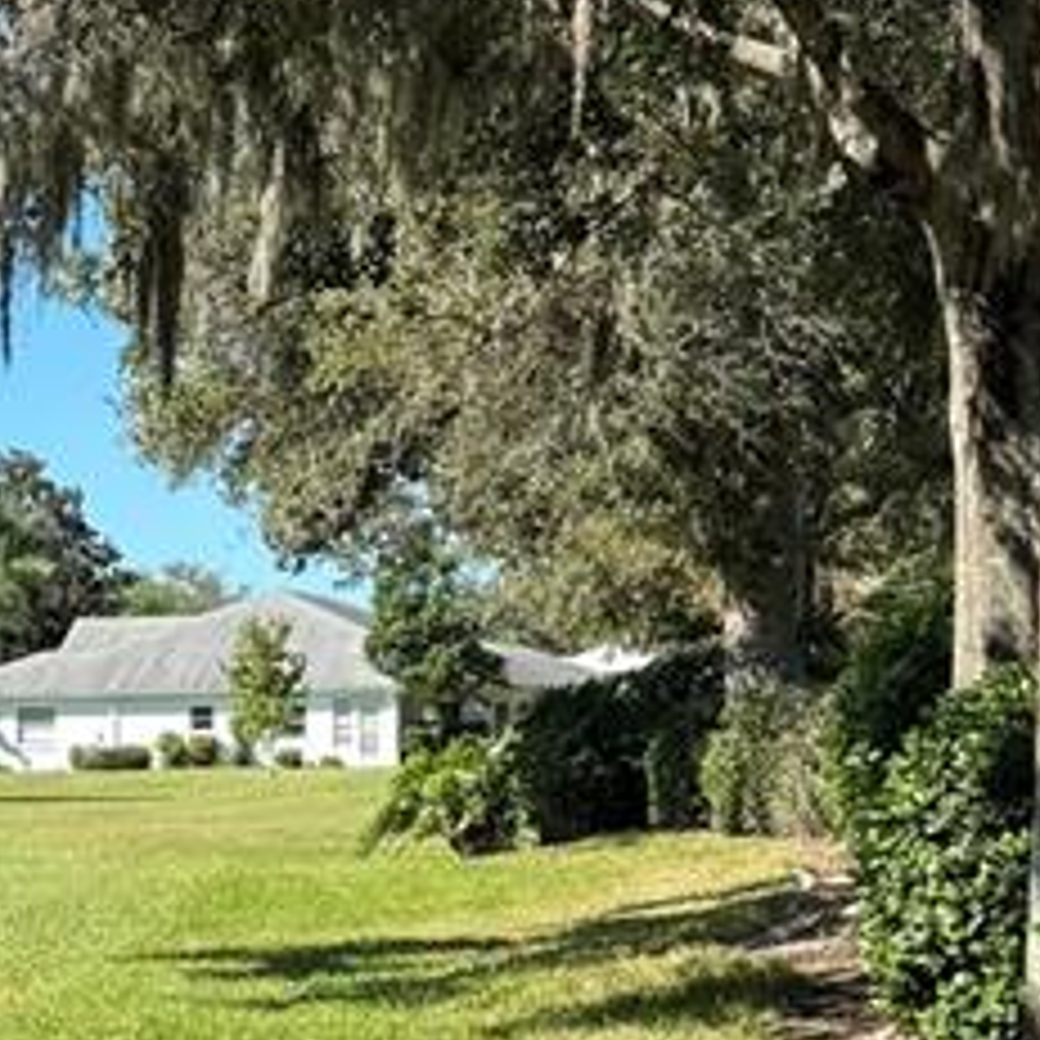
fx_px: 3739
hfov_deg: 15.3
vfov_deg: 15.7
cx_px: -212
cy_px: 905
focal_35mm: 110
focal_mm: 6.76
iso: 80
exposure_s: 1/2041
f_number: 1.78
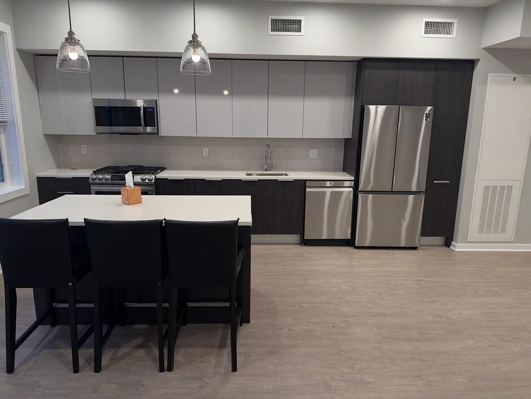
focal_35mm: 24
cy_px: 200
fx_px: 368
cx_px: 266
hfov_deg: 71.6
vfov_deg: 56.8
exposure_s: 1/120
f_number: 1.78
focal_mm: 6.76
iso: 125
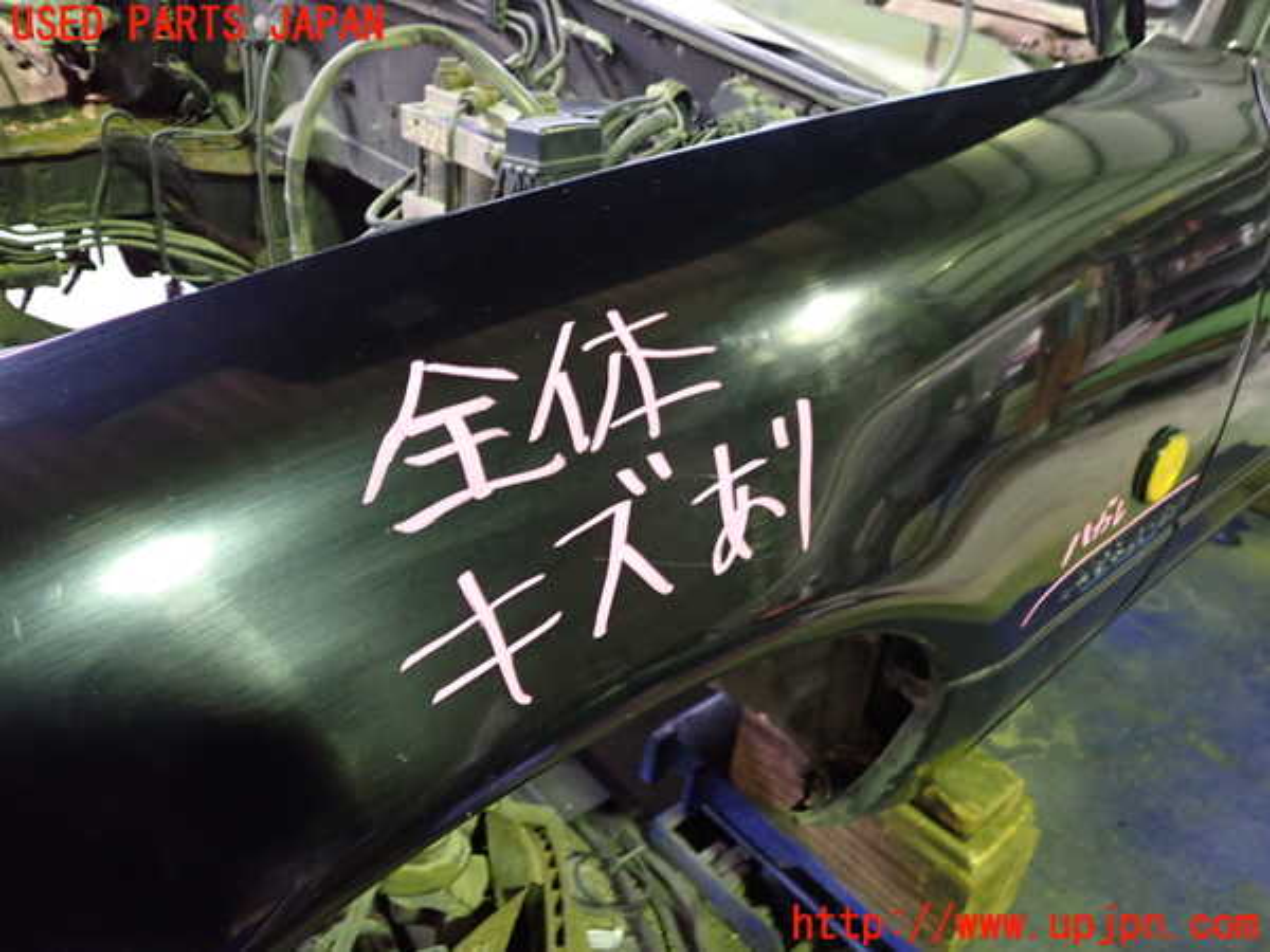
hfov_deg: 60.0
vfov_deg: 46.8
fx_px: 1101
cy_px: 476
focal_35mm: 30
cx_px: 635
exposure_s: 1/15
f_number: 2.3
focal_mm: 5.4
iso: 800
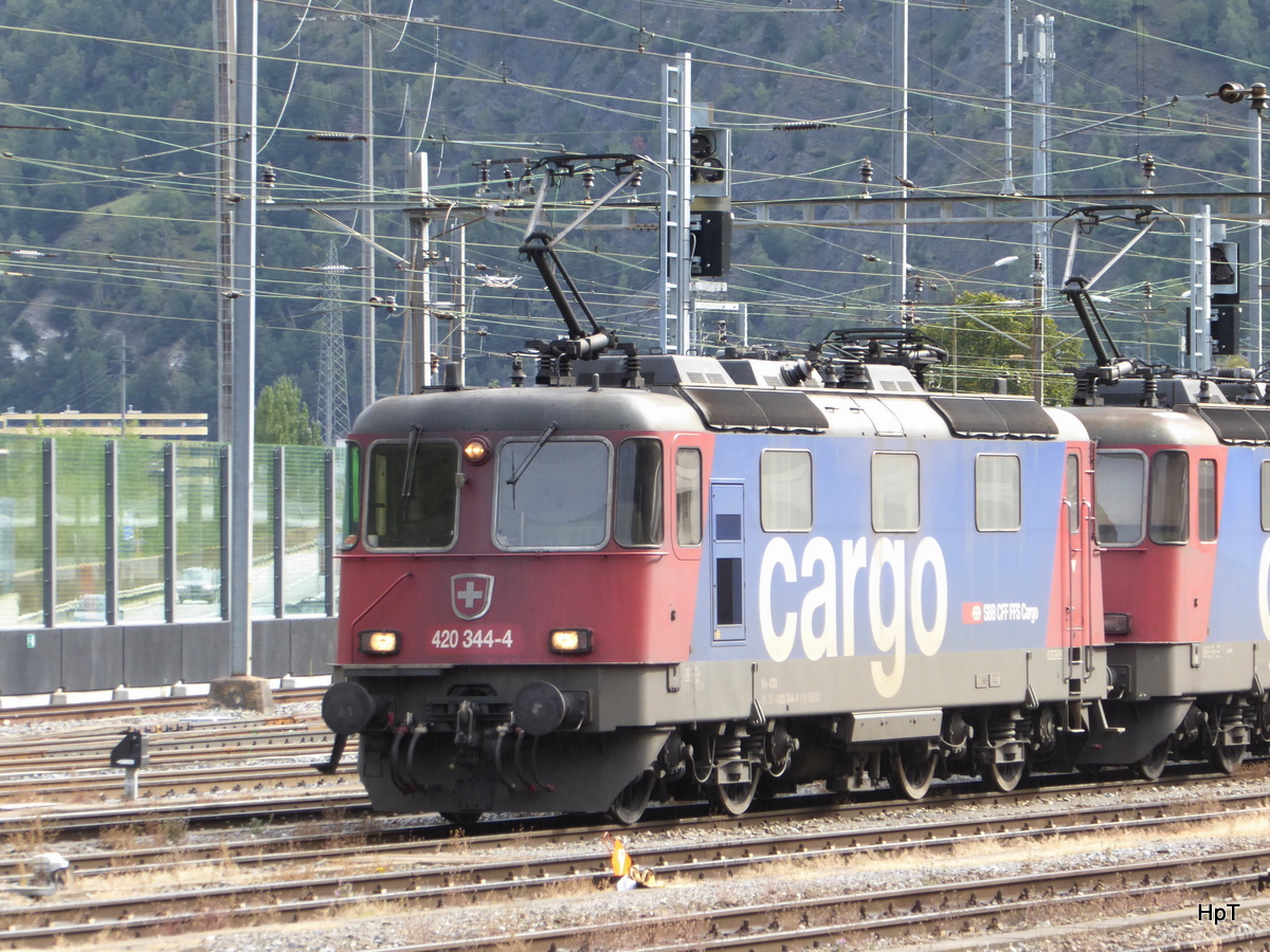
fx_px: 11483
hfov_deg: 6.3
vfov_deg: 4.7
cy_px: 476
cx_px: 635
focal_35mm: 313
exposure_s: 1/80
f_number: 5.7
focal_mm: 50.5
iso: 200
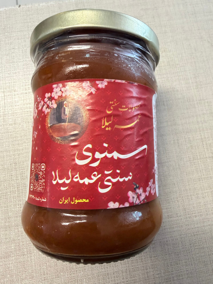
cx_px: 106
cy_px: 142
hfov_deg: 56.8
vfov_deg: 71.6
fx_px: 197
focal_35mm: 24
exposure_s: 1/100
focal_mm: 2.22
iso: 320
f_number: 2.2
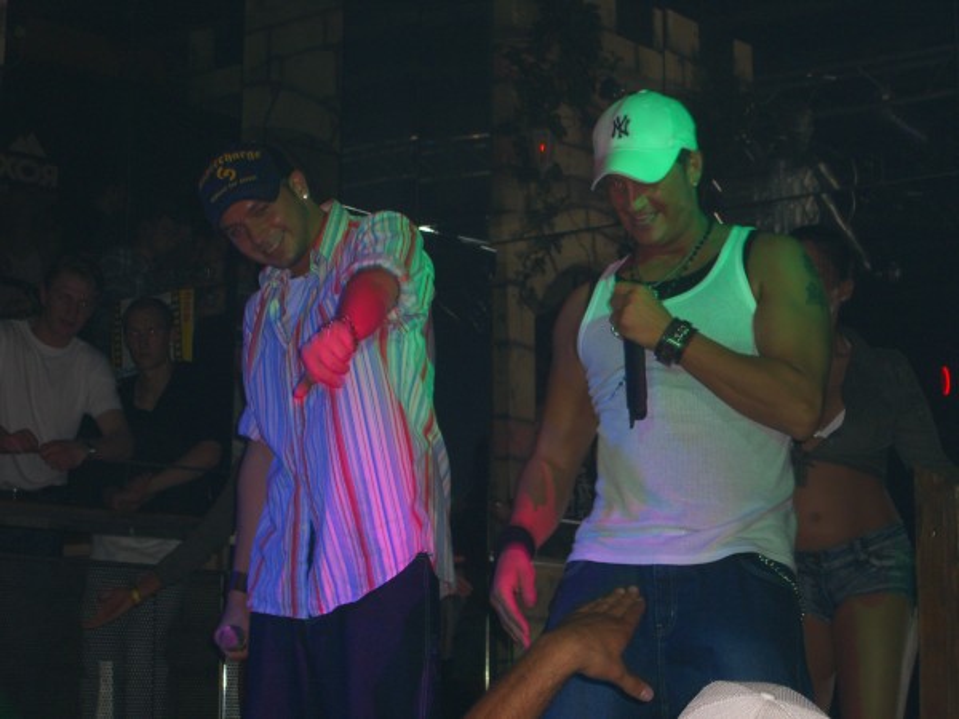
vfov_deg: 18.4
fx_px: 2216
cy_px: 360
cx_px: 480
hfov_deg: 24.4
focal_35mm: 80
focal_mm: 16.6
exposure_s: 1/60
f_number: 4.4
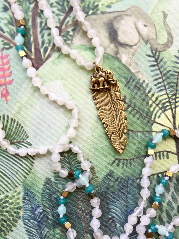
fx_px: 207
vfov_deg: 60.0
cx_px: 88
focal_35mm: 30
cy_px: 119
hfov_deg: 46.8
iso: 32
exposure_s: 1/280
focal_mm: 4.15
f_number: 2.2
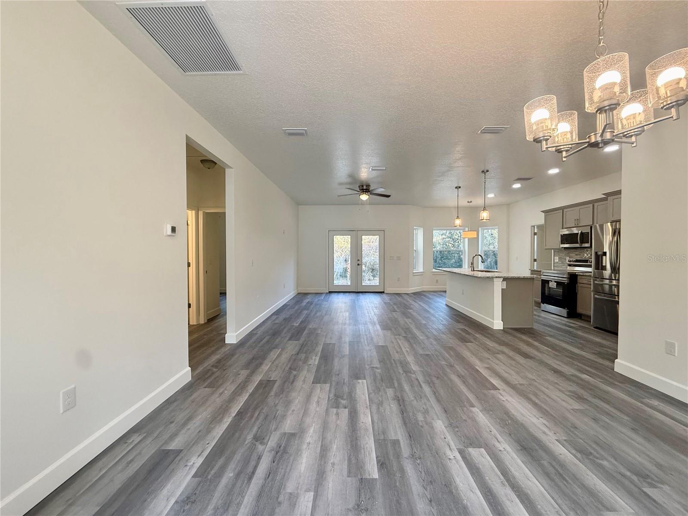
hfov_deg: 102.1
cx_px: 344
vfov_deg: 85.7
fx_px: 278
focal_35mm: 14
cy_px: 258
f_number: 2.2
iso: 200
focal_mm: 2.22
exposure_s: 1/120
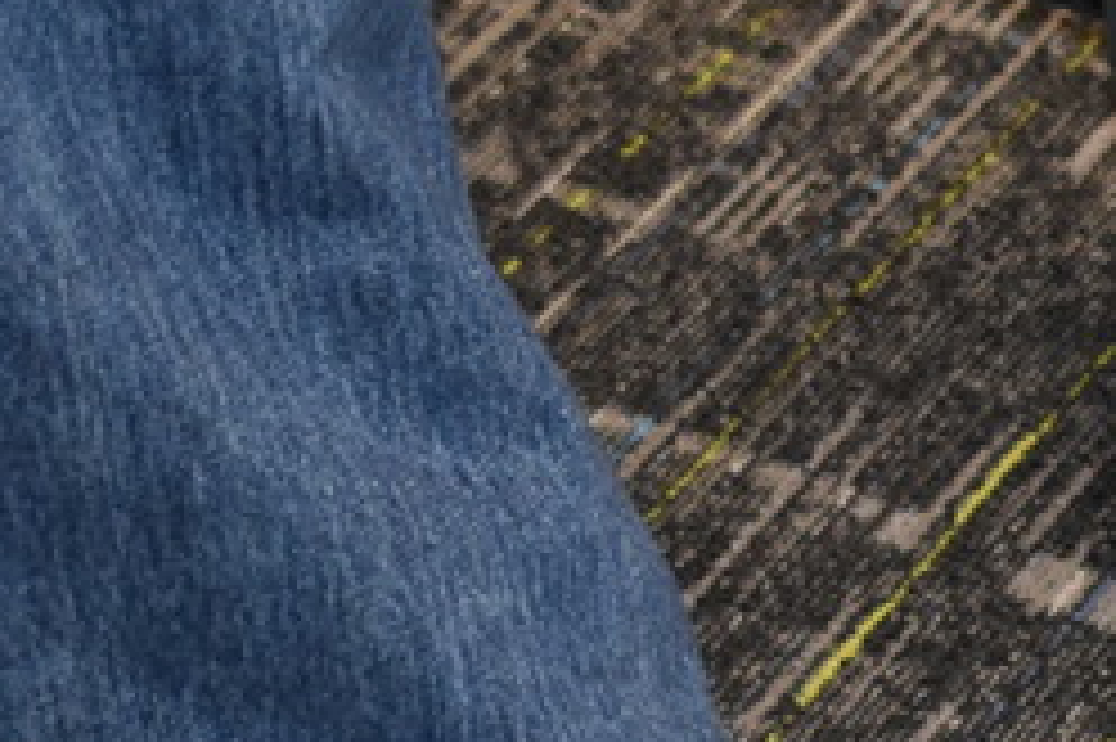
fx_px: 5950
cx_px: 1620
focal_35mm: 192
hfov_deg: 10.4
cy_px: 933
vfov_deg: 7.1
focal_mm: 31
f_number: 4.2
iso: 1600
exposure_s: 1/80
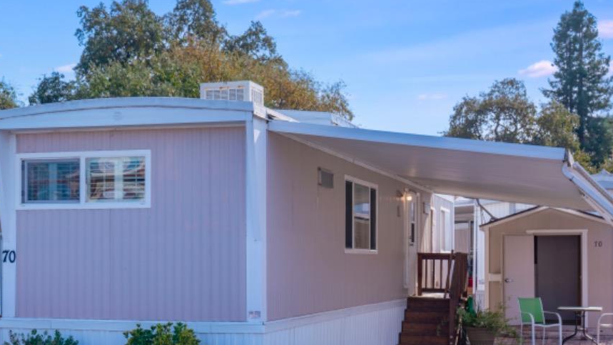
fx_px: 1219
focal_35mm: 75
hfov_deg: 28.0
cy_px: 251
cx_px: 195
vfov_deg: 16.0
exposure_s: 1/125
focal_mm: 41
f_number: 8
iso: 100
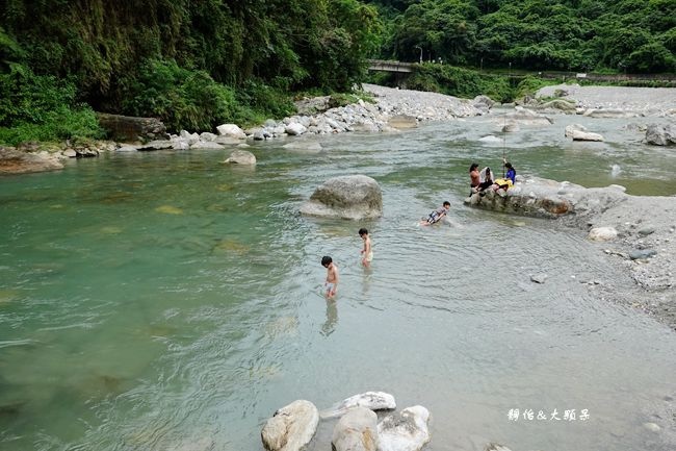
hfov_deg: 61.9
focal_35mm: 30
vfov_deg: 43.6
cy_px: 226
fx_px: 563
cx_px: 338
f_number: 4
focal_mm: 11.29
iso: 125
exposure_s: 1/640
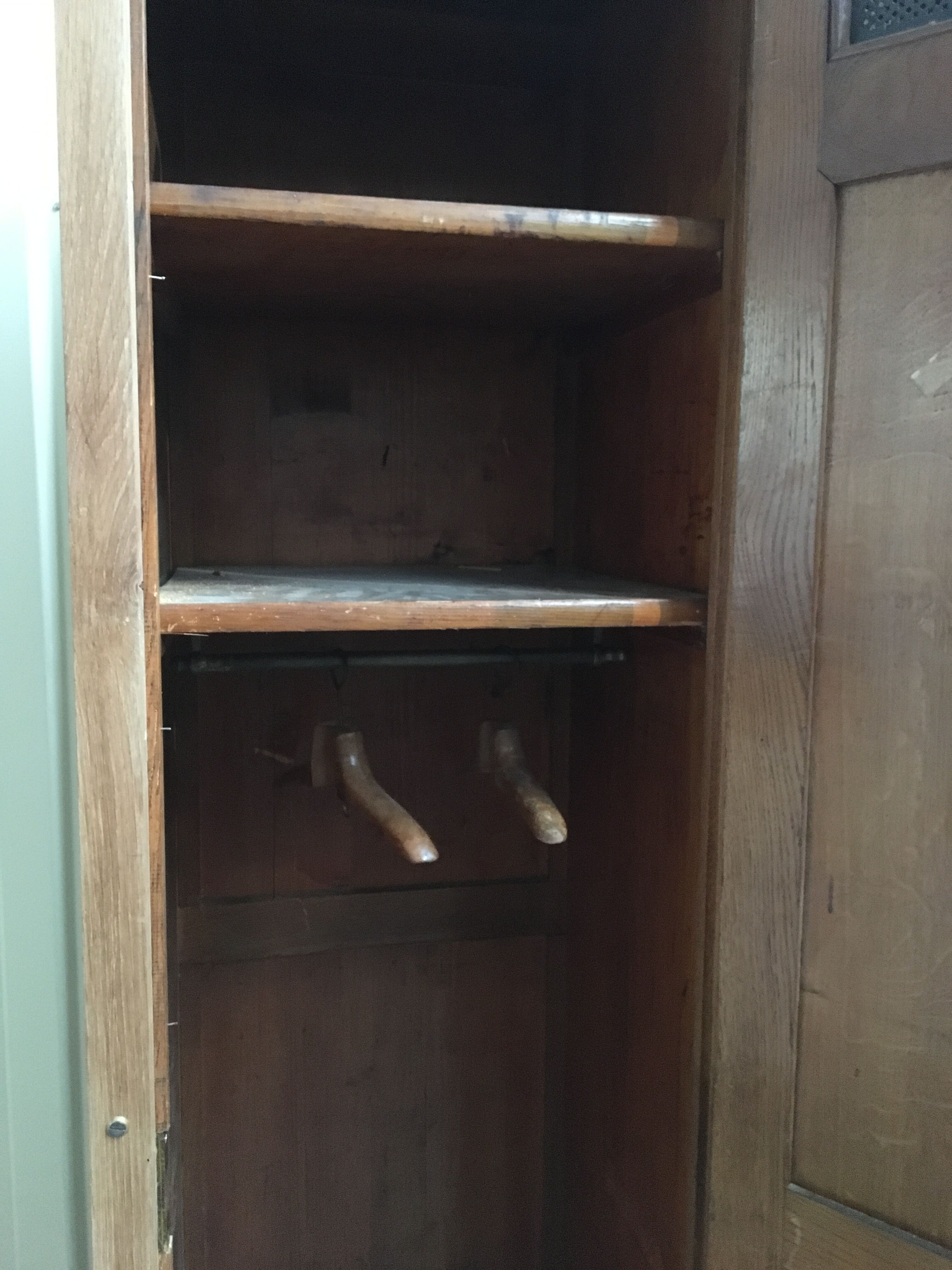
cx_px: 476
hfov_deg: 48.2
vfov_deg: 61.7
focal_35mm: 29
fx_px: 1063
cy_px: 635
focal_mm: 4.15
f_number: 2.2
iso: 640
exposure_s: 1/17
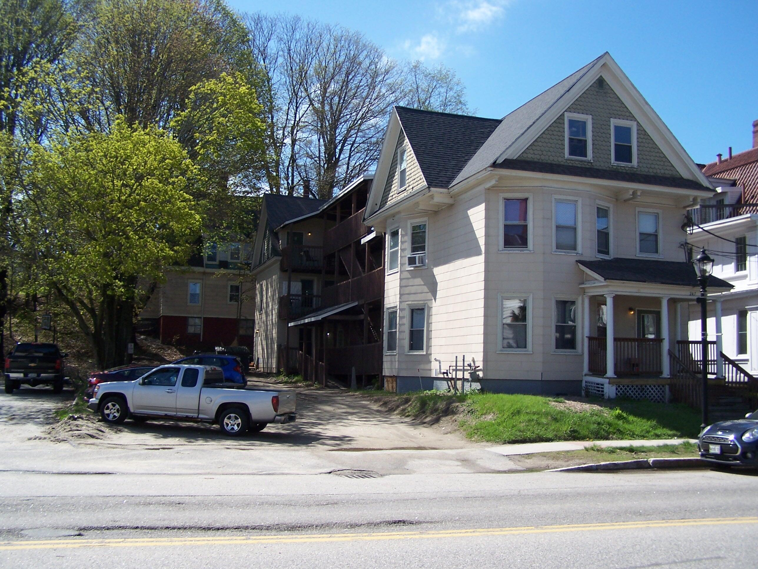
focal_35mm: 38
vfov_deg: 37.7
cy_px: 284
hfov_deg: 49.0
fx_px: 832
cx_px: 379
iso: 80
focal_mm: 6.3
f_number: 2.8
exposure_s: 1/1000
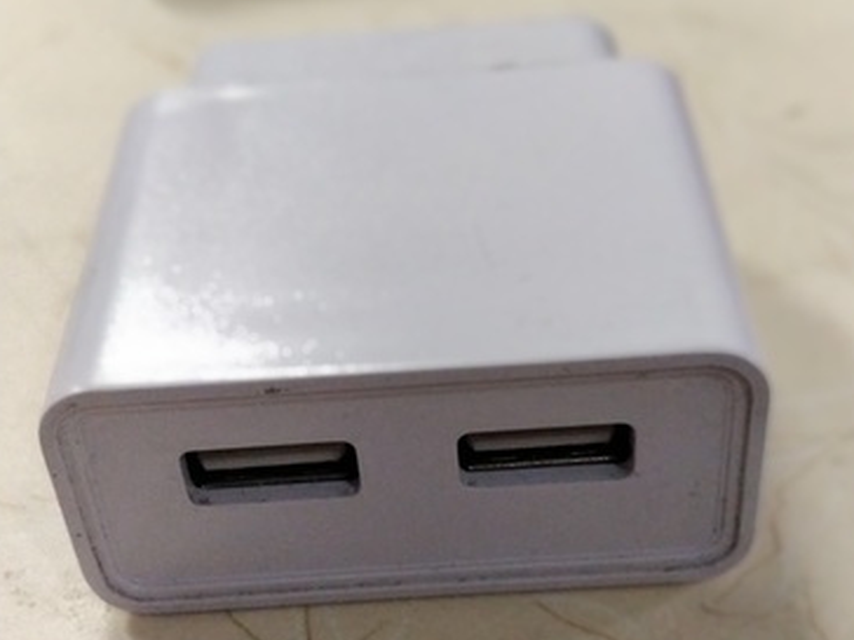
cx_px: 428
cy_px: 450
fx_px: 814
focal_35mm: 33
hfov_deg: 55.4
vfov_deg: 42.1
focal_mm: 4.1
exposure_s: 1/50
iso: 1250
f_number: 1.7
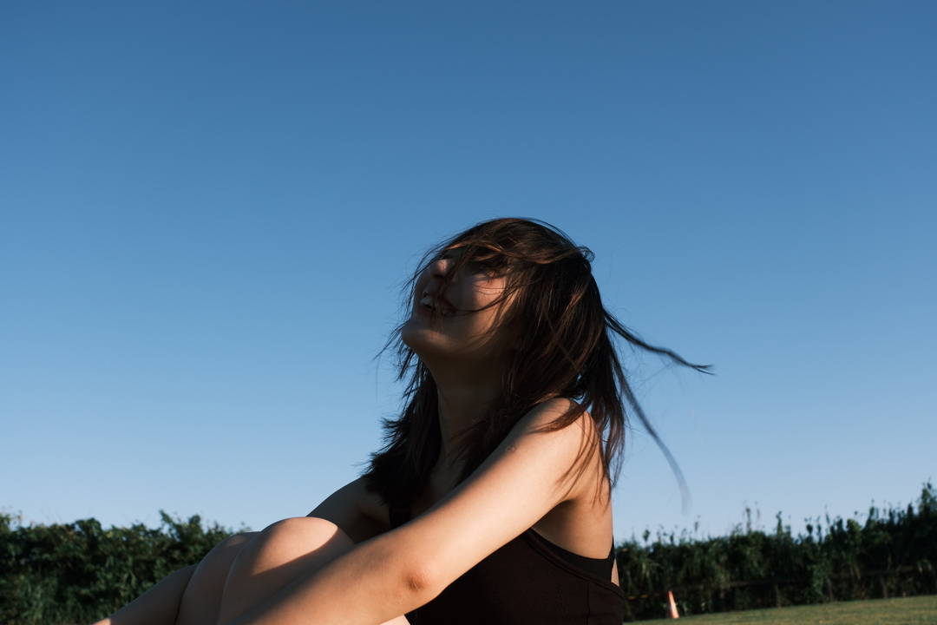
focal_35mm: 38
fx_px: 989
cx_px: 468
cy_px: 312
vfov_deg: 35.1
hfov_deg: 50.7
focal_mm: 25
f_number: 5.6
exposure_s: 1/400
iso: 125
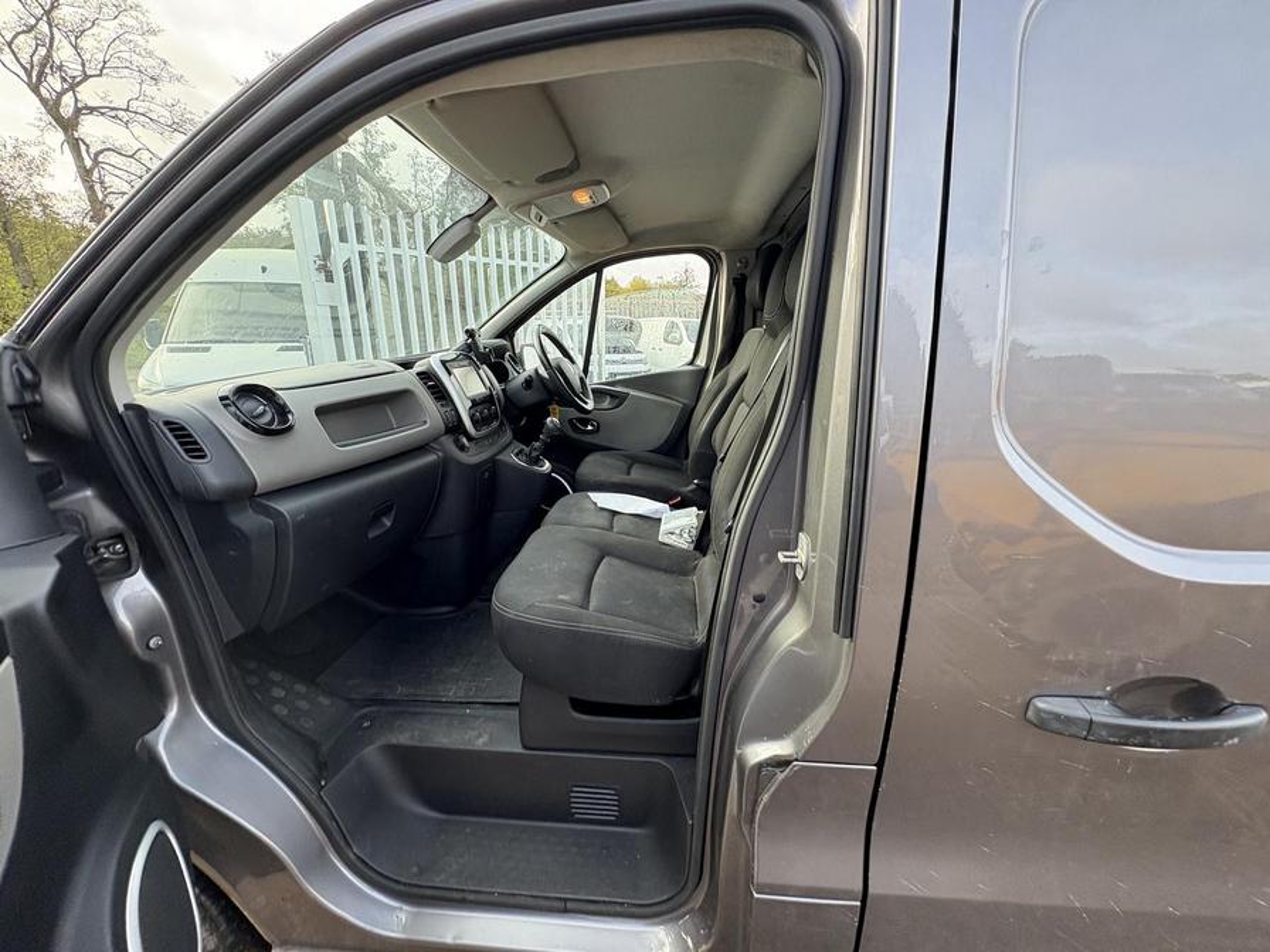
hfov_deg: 102.1
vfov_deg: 85.7
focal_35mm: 14
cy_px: 476
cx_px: 635
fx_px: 514
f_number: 2.2
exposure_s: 1/102
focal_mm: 2.22
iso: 80
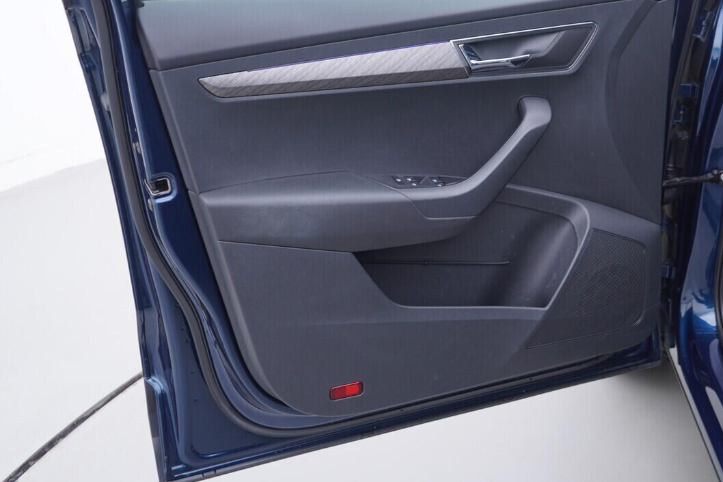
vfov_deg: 27.4
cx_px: 432
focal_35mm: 49
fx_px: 984
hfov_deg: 40.2
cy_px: 184
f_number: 2.8
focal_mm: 24
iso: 125
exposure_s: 1/40
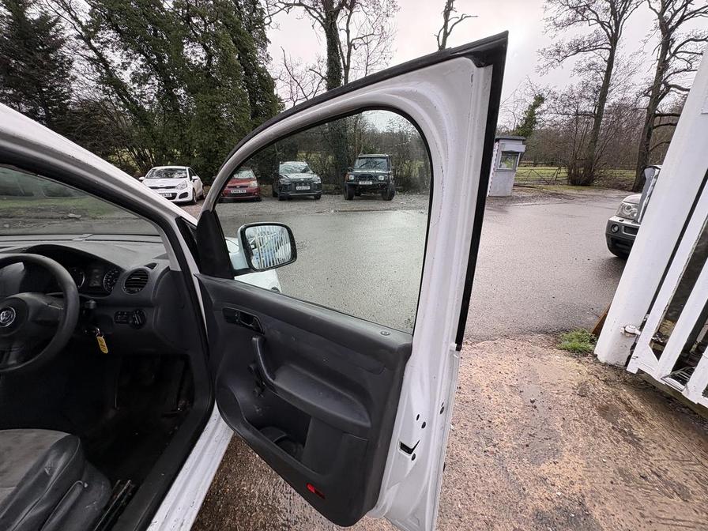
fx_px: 286
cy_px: 266
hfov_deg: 102.1
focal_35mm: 14
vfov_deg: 85.7
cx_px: 354
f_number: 2.2
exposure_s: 1/258
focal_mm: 2.22
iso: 40
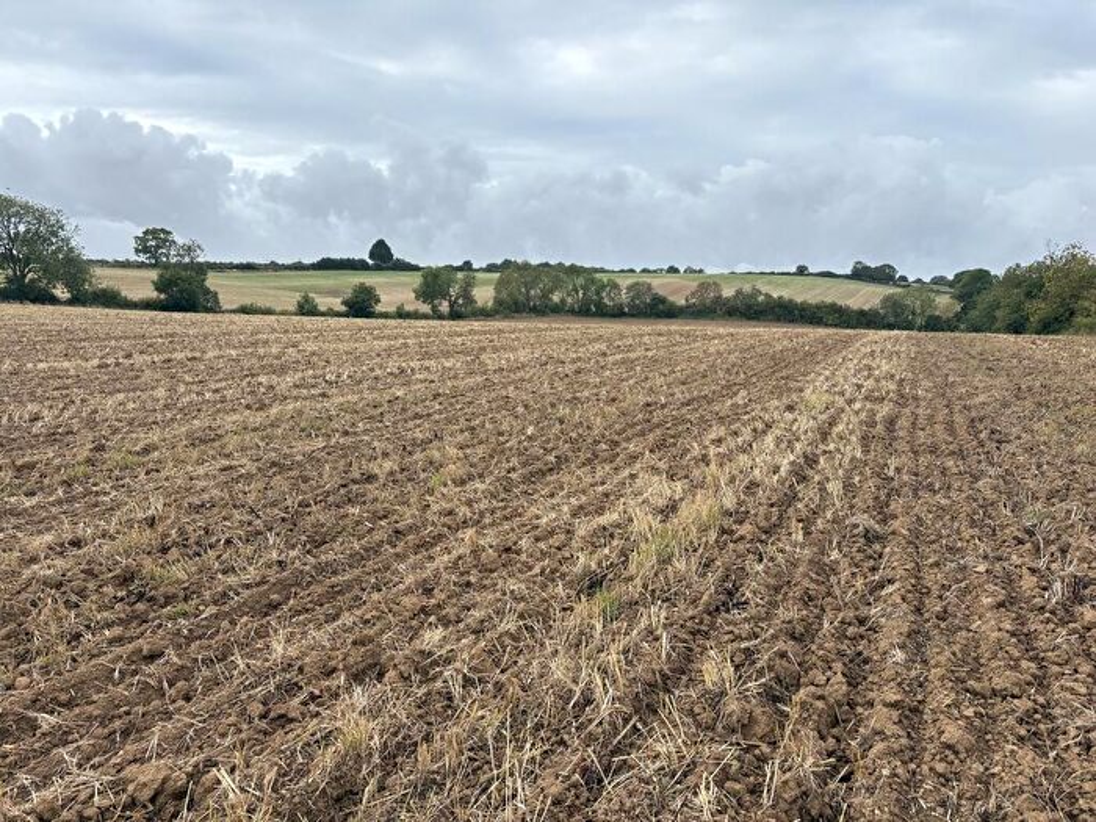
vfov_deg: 53.1
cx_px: 548
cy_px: 411
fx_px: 823
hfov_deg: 67.3
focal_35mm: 26
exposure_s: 1/791
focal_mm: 5.96
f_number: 1.6
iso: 64
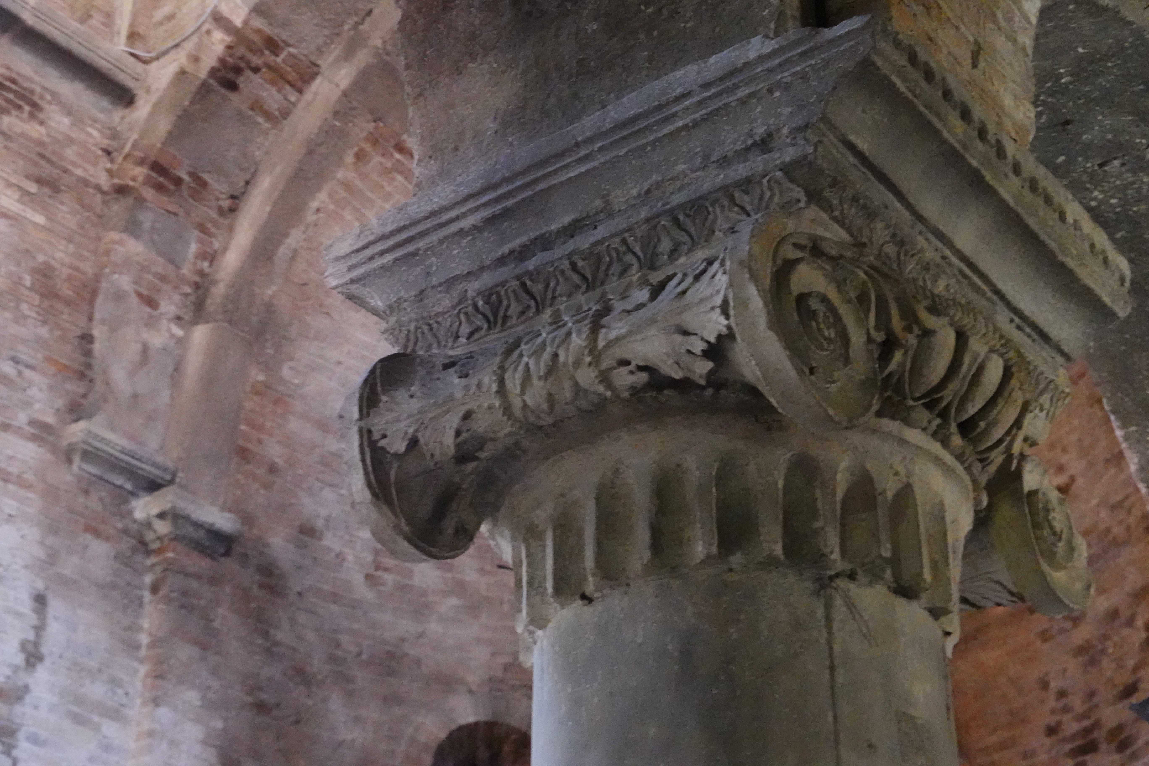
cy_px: 383
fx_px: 2043
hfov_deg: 31.4
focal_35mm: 64
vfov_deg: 21.2
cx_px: 574
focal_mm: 23.39
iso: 6400
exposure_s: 1/15
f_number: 4
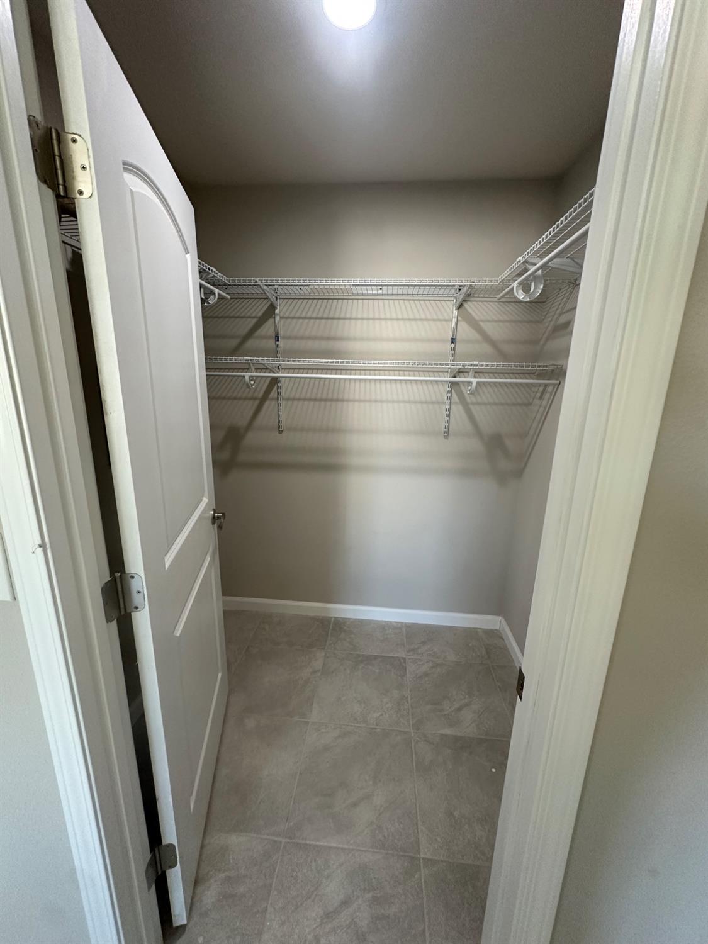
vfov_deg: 102.1
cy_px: 472
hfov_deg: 85.7
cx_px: 354
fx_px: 382
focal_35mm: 14
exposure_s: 1/120
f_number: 2.2
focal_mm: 2.22
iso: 250
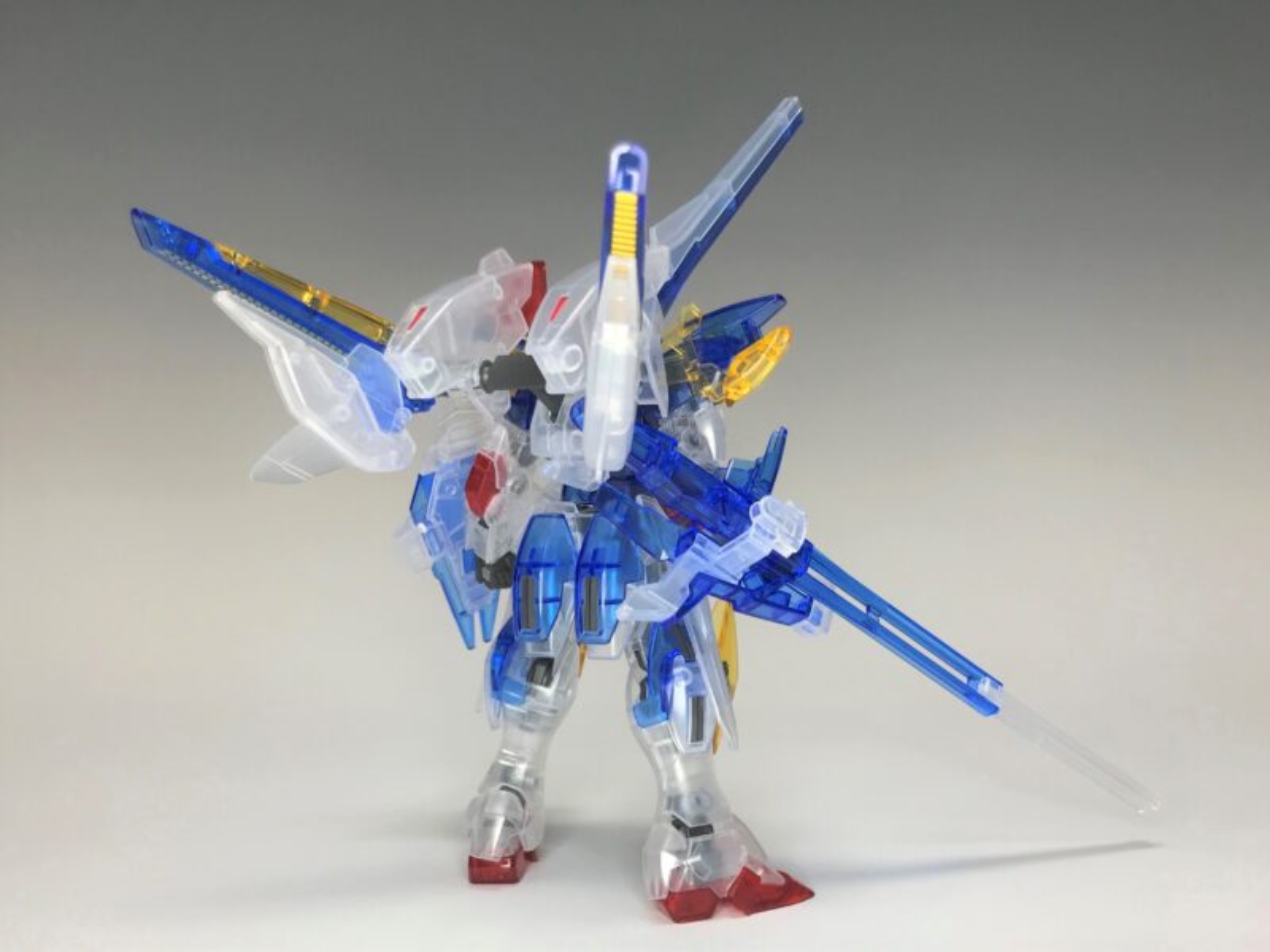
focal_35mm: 28
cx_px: 635
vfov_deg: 49.7
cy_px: 476
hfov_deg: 63.4
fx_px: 1027
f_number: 1.8
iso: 40
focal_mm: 3.99
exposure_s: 1/120
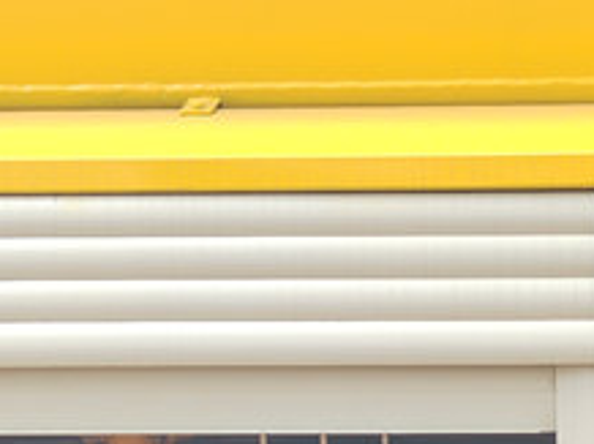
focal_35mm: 114
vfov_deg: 12.7
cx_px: 537
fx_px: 1954
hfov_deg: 17.0
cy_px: 531
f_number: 1.9
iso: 143
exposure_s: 1/100
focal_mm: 5.52
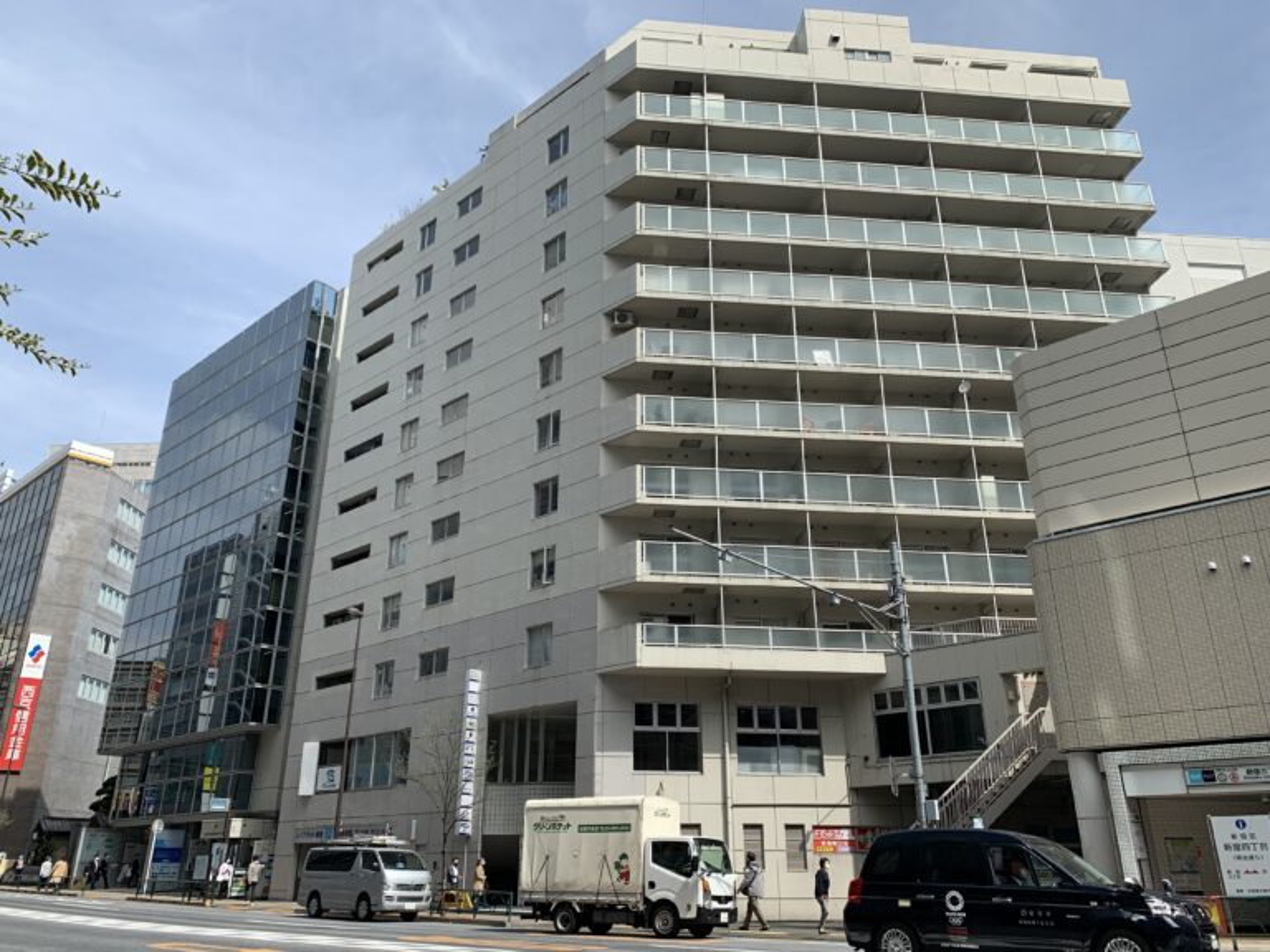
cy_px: 476
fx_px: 954
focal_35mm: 26
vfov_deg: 53.1
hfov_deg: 67.3
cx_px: 635
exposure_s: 1/2257
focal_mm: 4.25
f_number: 1.8
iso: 25
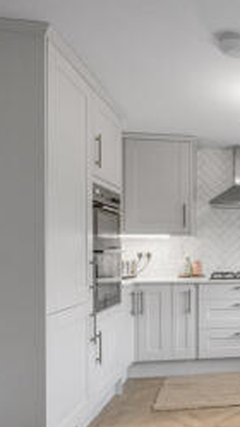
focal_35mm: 32
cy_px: 248
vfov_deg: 60.7
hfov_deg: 30.0
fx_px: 362
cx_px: 303
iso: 2000
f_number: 7.1
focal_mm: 16
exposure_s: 1/125
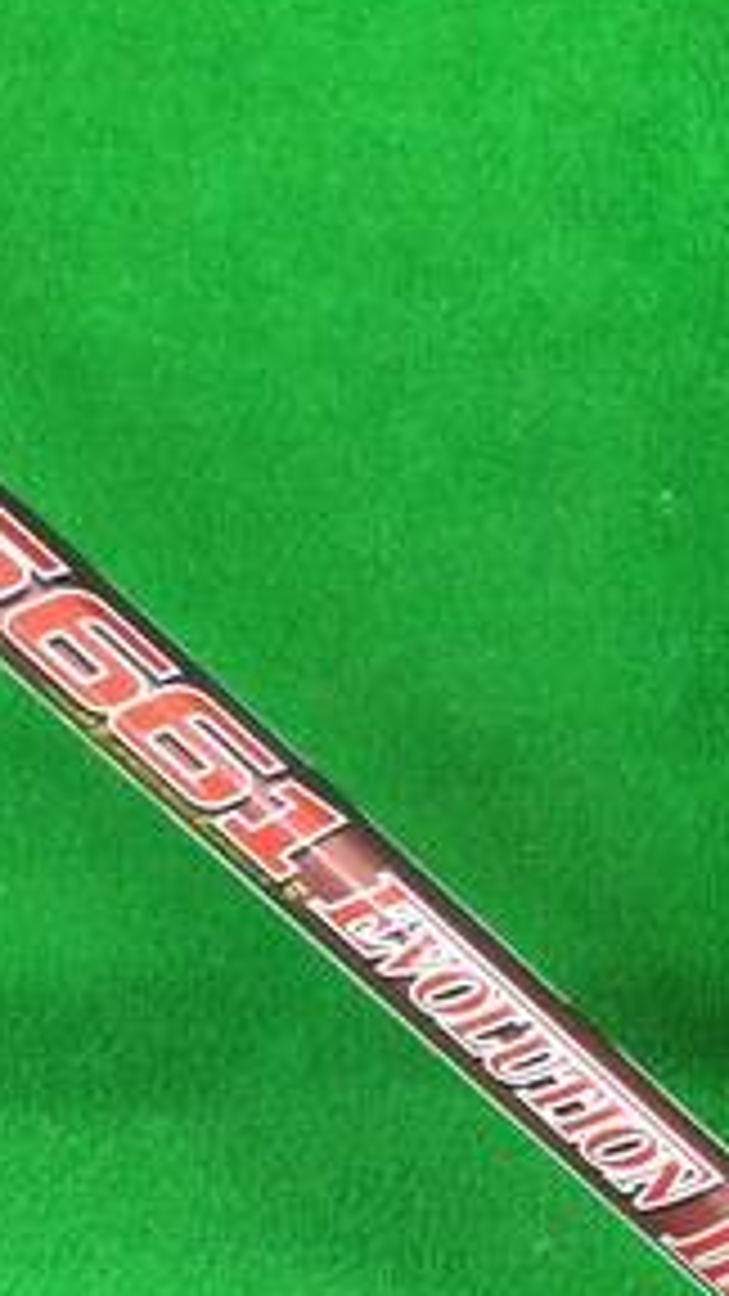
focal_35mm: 75
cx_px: 333
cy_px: 1017
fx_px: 2577
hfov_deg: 16.1
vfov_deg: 27.7
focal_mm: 3.3
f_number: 2.4
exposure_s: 1/30
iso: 200
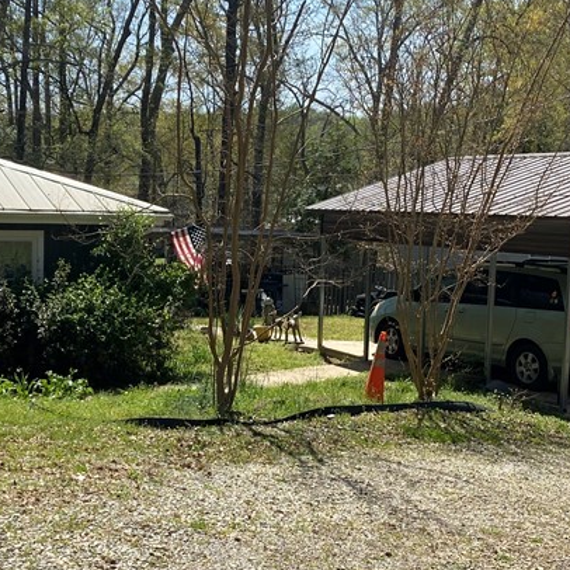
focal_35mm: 58
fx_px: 1081
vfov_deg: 29.5
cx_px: 205
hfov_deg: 29.4
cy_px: 331
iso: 32
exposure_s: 1/2028
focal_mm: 4.25
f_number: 1.8
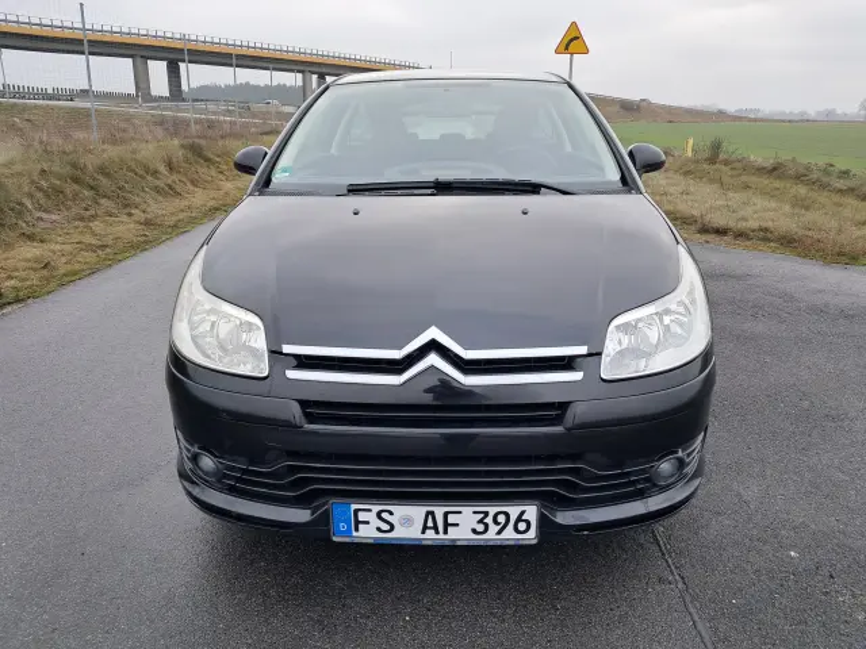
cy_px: 324
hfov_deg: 65.3
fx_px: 675
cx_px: 433
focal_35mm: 27
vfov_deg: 51.4
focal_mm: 4
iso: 50
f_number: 1.8
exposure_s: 1/60
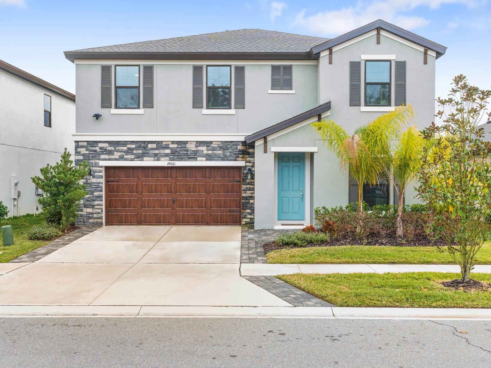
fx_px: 539
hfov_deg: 49.0
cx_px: 249
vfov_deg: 37.7
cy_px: 184
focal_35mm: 38
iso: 250
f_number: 8
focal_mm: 35
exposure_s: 1/4
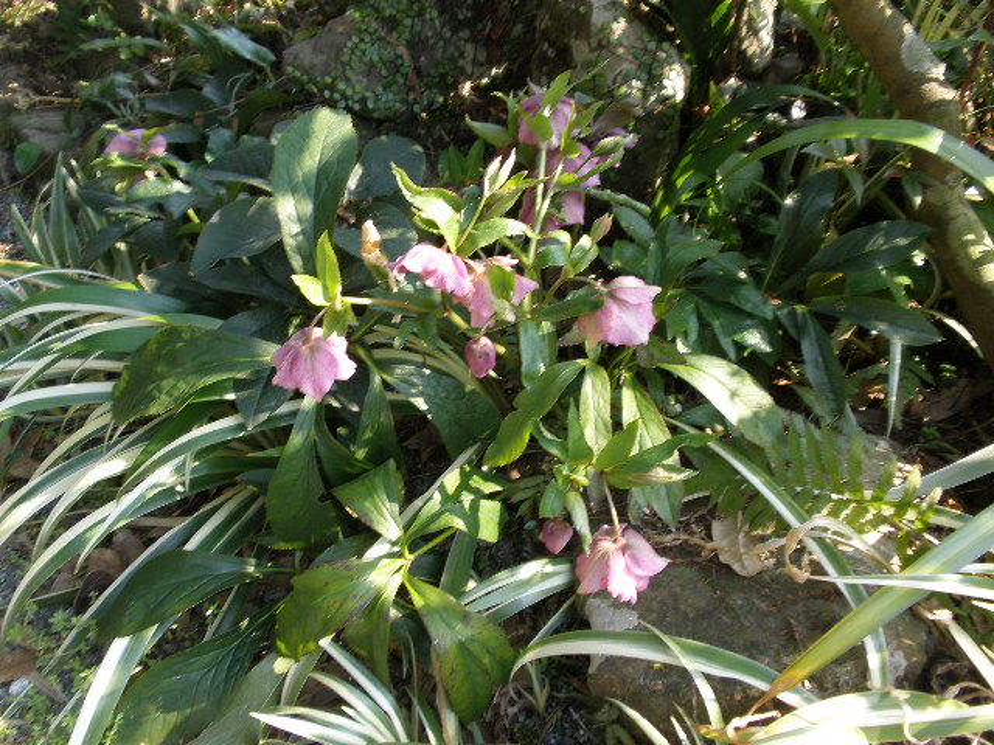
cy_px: 372
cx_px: 497
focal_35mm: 37
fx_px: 1062
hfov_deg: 50.1
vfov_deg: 38.7
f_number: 3.5
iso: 64
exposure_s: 1/60
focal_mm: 6.6
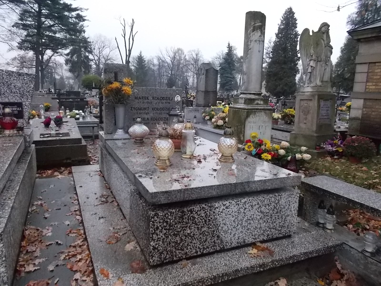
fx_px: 286
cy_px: 143
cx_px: 190
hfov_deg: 67.3
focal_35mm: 26
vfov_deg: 53.1
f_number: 3.2
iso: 400
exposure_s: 1/125
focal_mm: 4.6
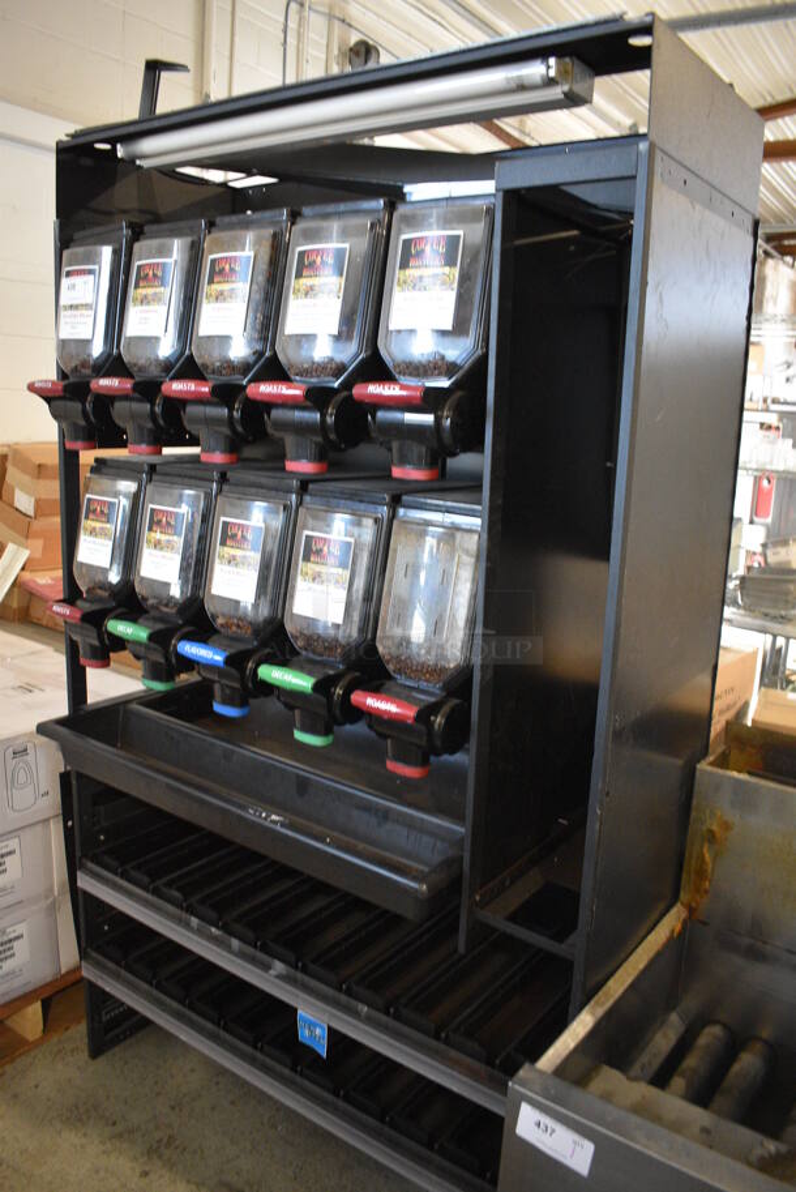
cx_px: 398
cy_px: 596
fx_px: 894
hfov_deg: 48.0
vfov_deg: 67.3
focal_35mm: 27
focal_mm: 18
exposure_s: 1/125
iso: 2800
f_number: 3.5
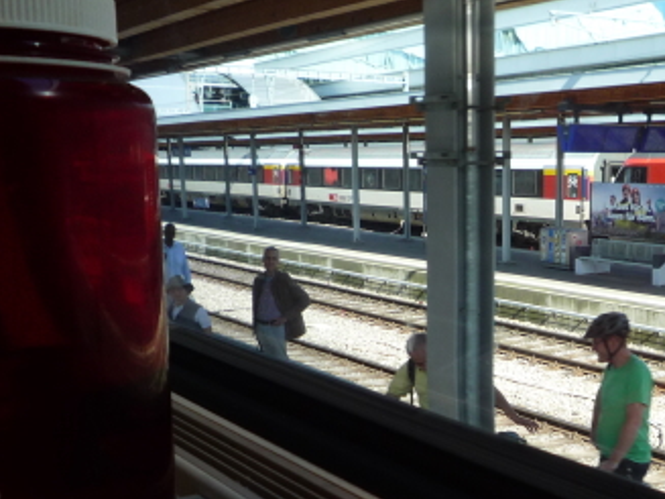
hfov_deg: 38.0
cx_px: 492
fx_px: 941
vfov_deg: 29.4
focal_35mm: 49
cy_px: 348
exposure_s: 1/160
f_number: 2.8
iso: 100
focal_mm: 4.4
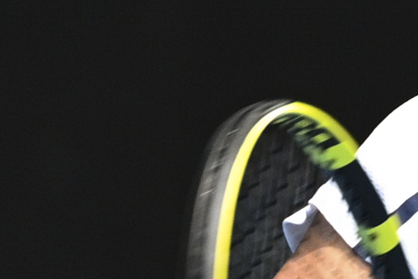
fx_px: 13980
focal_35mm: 1204
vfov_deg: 1.1
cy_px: 387
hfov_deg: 1.7
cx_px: 623
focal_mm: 370
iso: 1600
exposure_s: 1/3200
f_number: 5.6
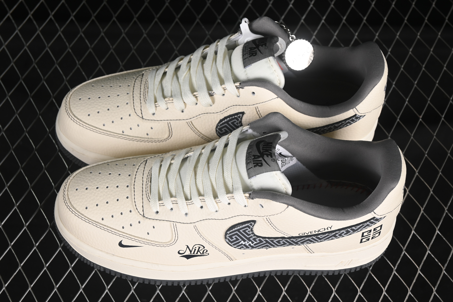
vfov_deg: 18.2
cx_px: 226
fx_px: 944
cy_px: 151
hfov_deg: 27.0
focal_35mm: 75
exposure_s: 1/80
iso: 160
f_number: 7.1
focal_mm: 50
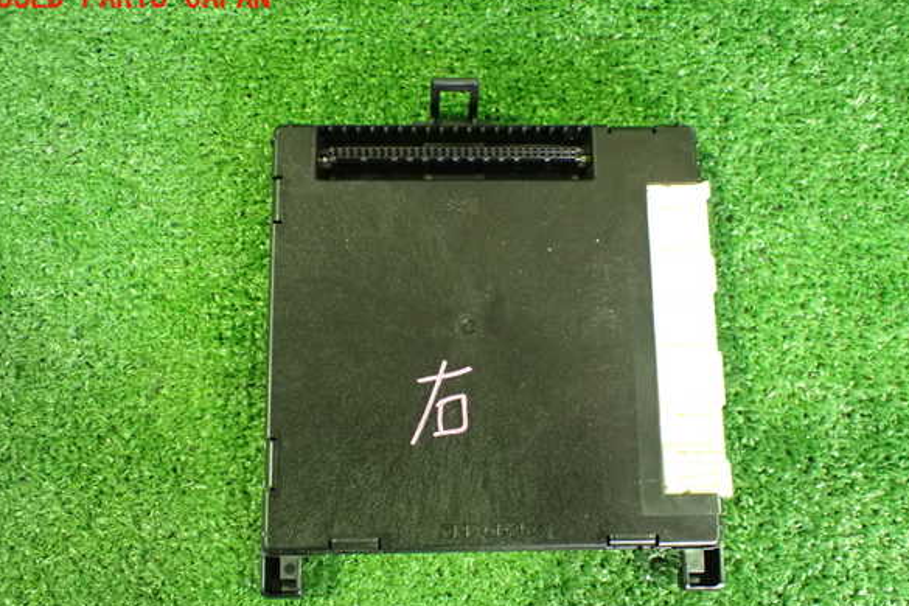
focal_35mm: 32
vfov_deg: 41.1
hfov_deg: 58.7
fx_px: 808
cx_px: 454
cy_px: 328
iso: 1250
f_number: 2.3
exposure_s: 1/30
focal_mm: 5.4
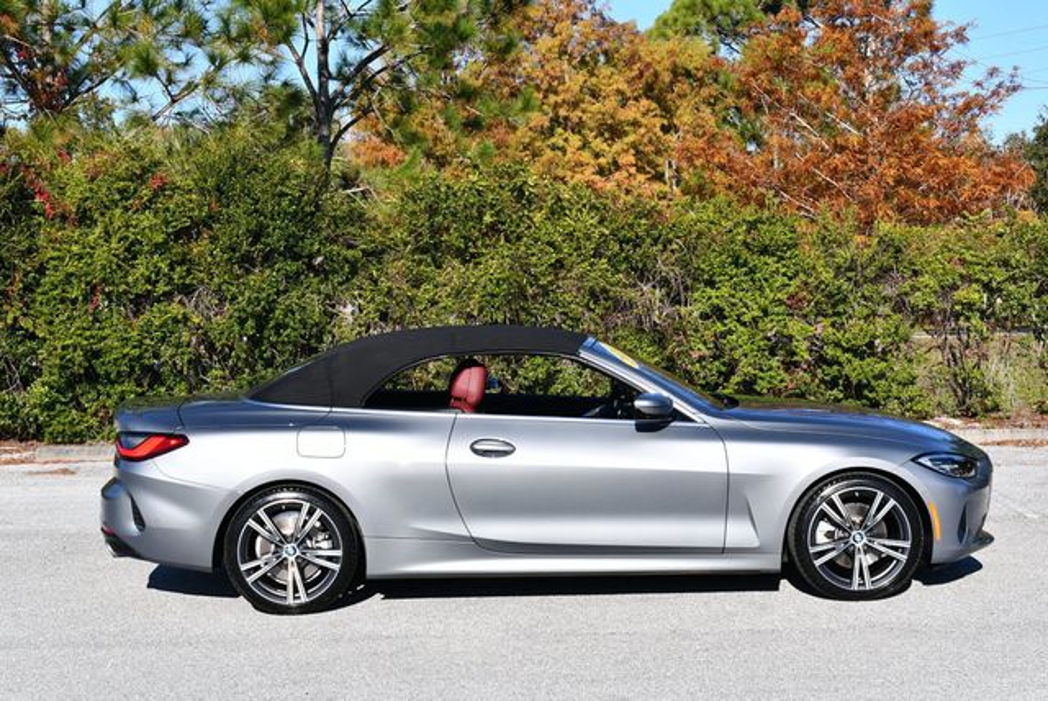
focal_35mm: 68
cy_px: 350
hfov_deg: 29.6
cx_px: 524
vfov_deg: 20.1
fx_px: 1981
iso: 100
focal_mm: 34
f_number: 8
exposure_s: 1/250
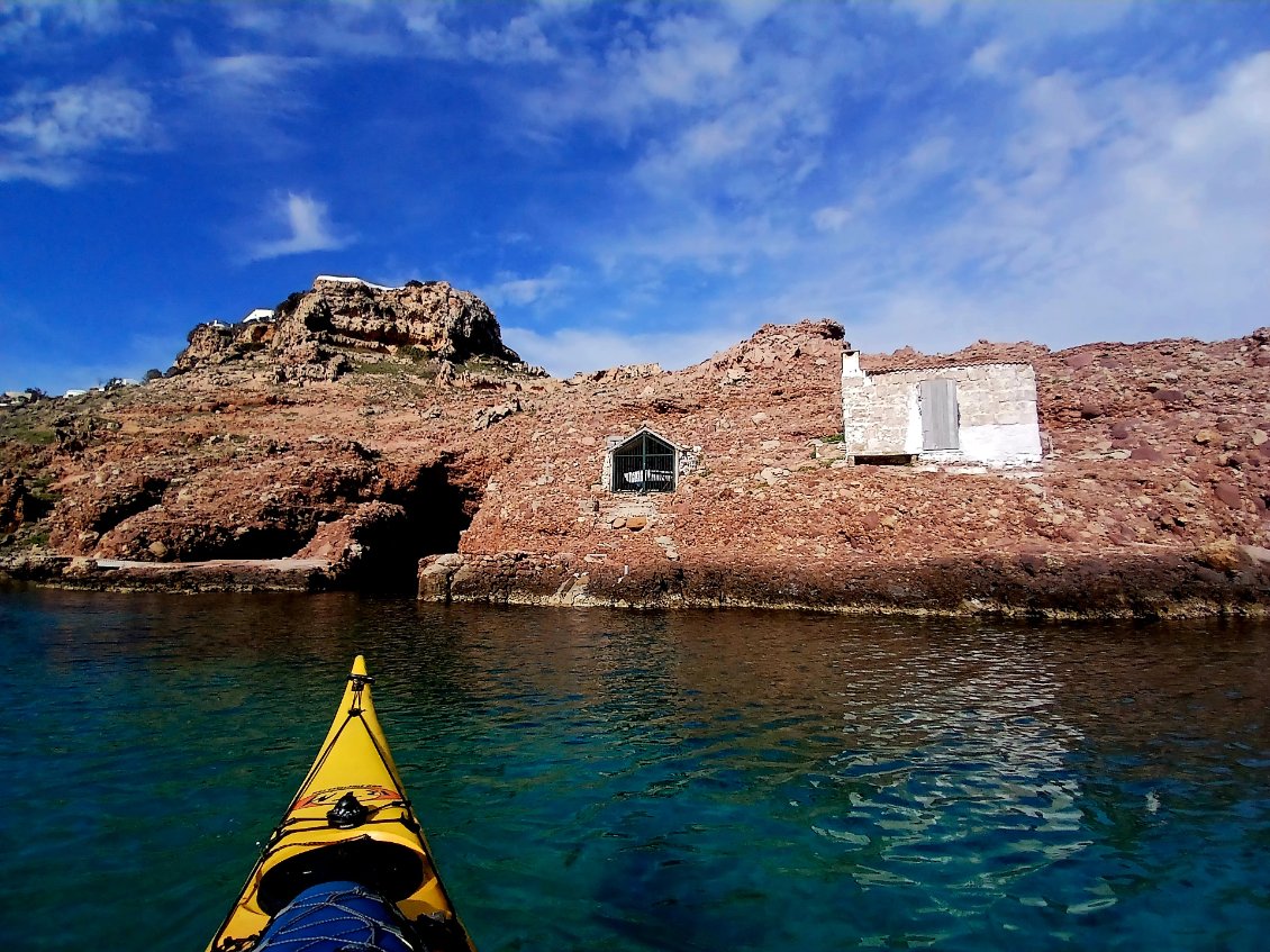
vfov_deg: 74.7
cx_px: 635
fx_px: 624
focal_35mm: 17
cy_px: 476
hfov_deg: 91.0
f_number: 2.2
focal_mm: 1.4
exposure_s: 1/1667
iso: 50
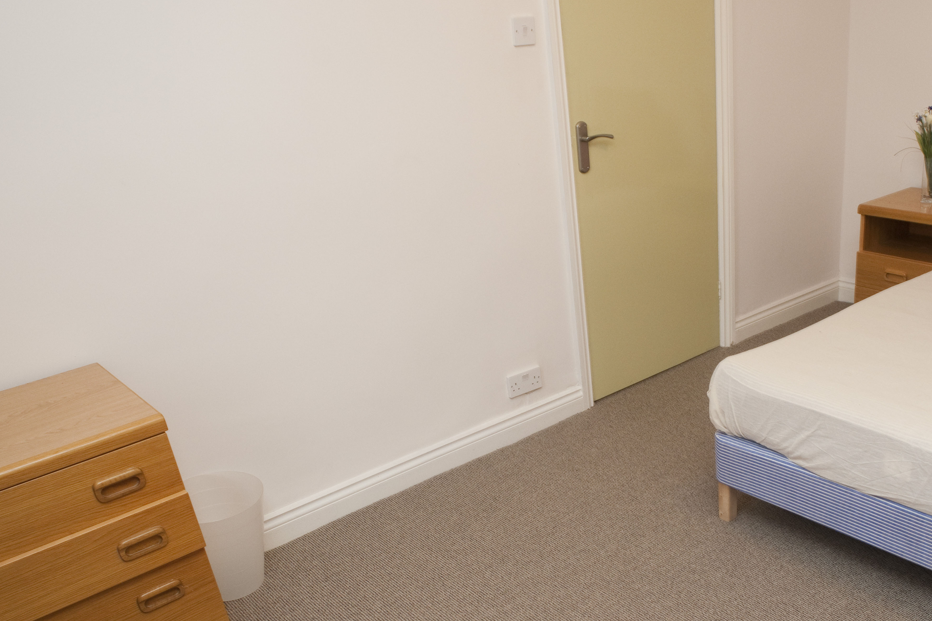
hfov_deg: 54.8
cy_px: 485
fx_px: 880
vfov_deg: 37.7
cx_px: 613
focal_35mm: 34
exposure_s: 1/40
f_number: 5
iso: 400
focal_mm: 20
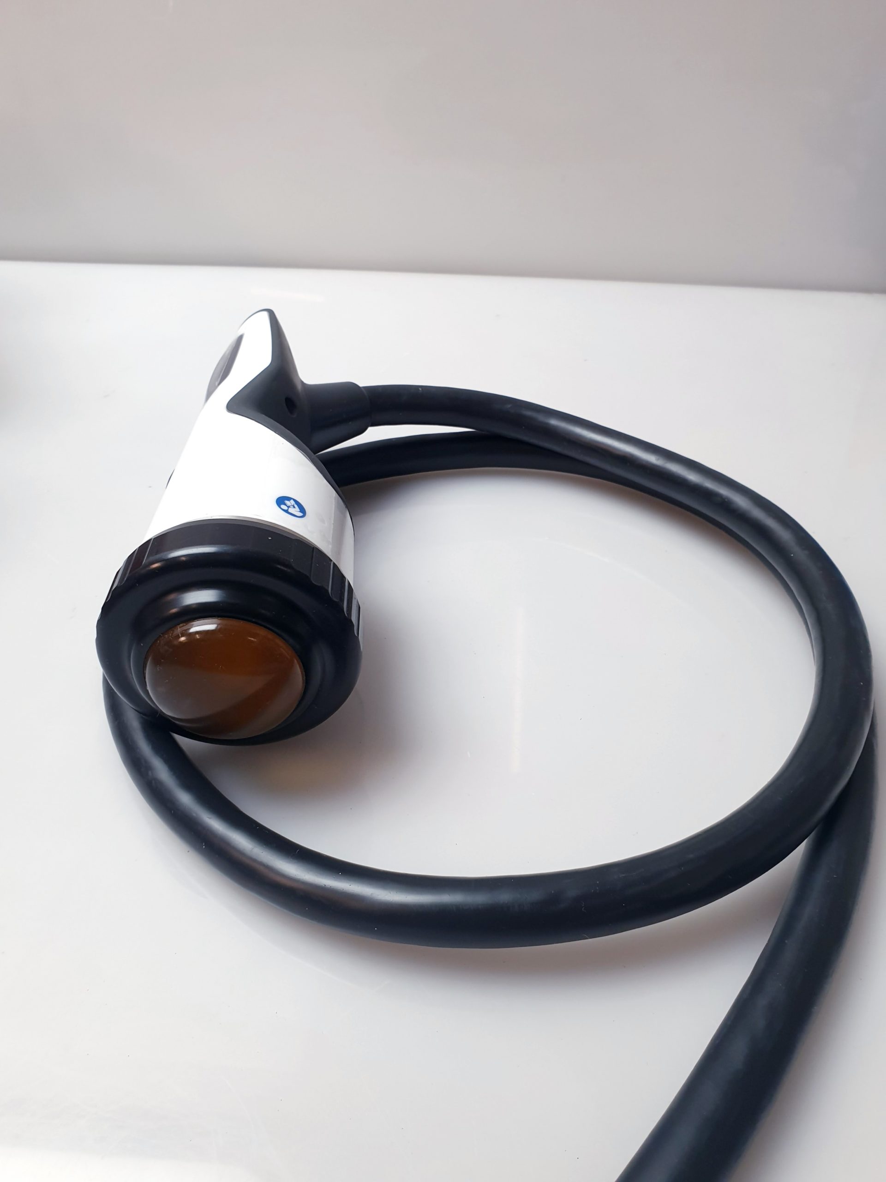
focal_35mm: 26
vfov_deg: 67.3
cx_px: 443
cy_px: 591
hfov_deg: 53.1
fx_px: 887
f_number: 2.4
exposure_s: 1/50
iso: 80
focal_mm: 4.3
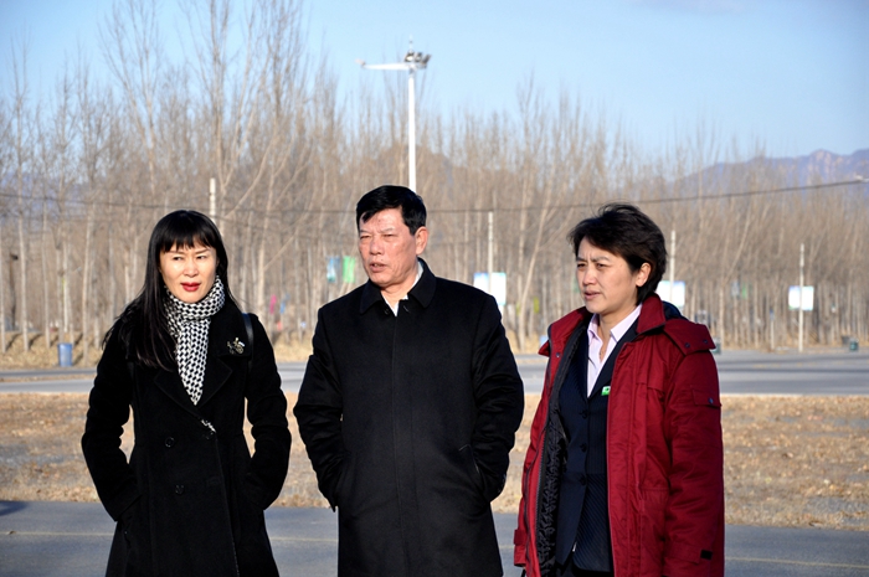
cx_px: 434
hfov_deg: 16.1
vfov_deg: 10.7
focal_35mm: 128
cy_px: 288
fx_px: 3074
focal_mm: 85
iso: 500
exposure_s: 1/1000
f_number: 5.6
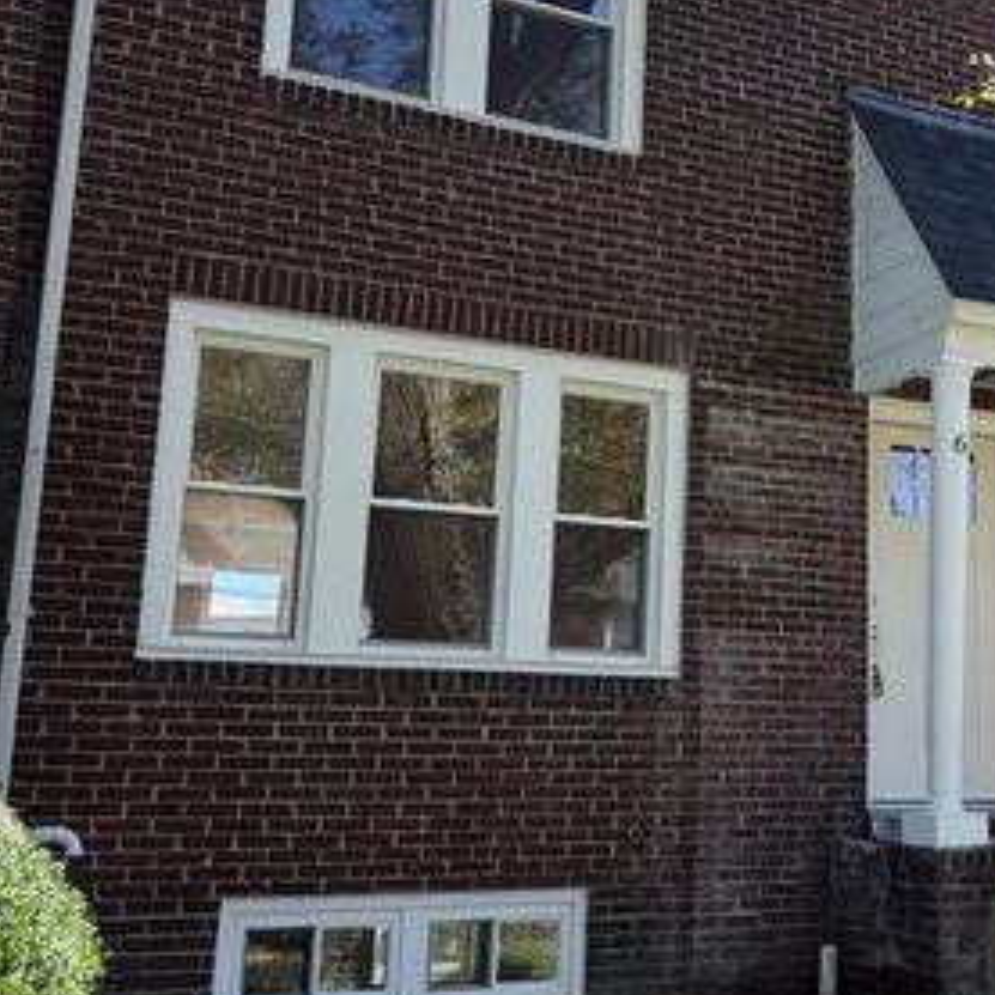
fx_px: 1659
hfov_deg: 32.1
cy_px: 408
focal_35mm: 51
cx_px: 855
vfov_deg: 33.3
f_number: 1.78
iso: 100
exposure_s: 1/1553
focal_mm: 6.76
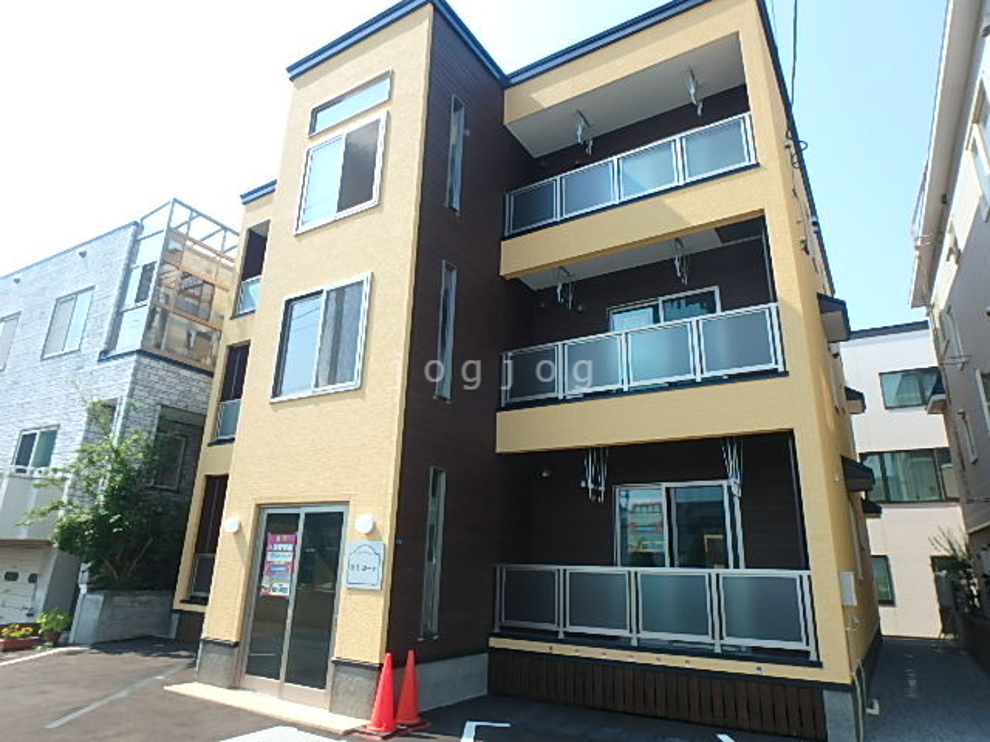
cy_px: 371
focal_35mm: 21
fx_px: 601
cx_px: 495
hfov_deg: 79.0
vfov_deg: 63.4
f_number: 3.5
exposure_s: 1/500
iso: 125
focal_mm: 3.7
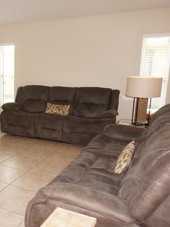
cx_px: 6
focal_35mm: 39
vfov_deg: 47.8
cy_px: 123
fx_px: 255
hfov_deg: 34.0
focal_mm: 16
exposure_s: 1/160
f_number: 4
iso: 800
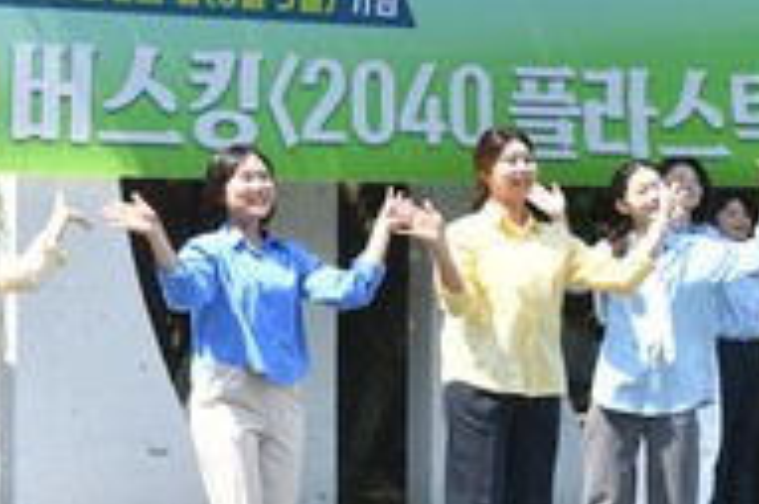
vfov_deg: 10.4
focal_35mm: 132
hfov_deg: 15.4
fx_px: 2781
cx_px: 87
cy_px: 250
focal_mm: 42
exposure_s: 1/250
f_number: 5
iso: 64
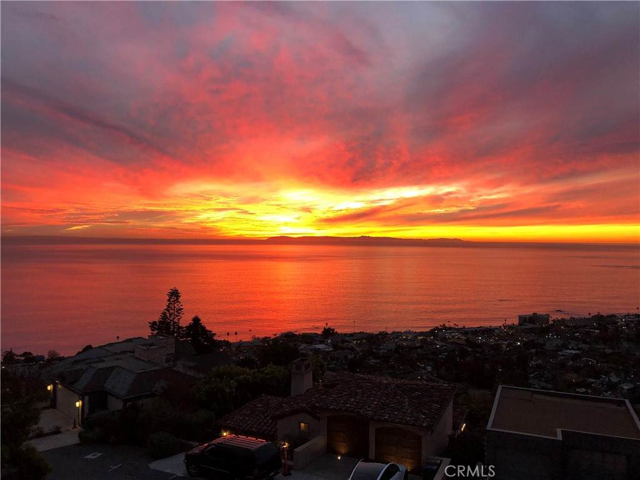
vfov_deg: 49.7
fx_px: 518
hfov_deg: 63.4
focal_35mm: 28
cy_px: 240
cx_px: 320
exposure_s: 1/30
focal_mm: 3.99
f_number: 1.8
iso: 32
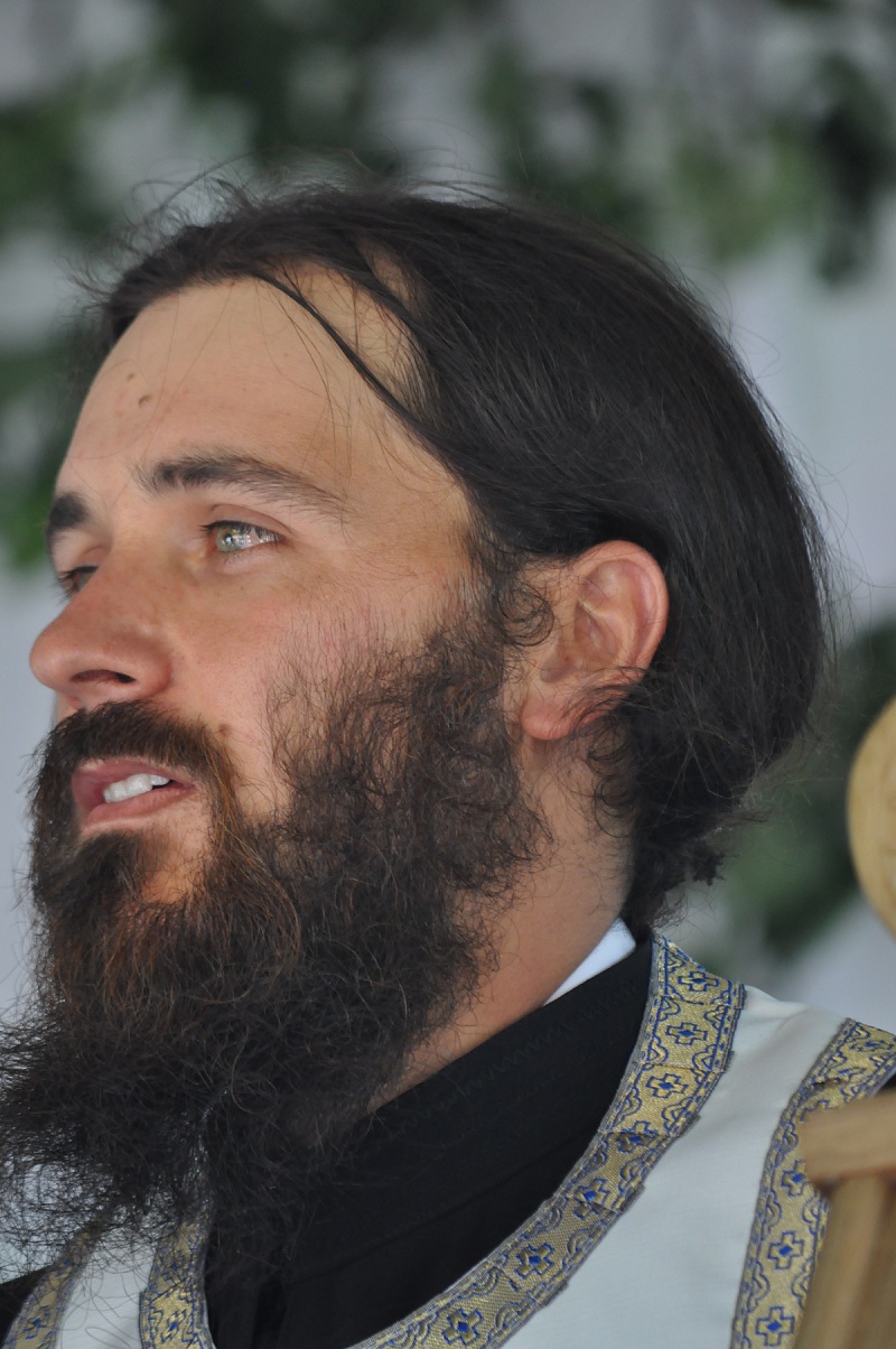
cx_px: 448
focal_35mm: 300
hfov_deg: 4.6
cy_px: 674
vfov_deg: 6.9
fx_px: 11225
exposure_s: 1/125
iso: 1100
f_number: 5.6
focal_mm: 200
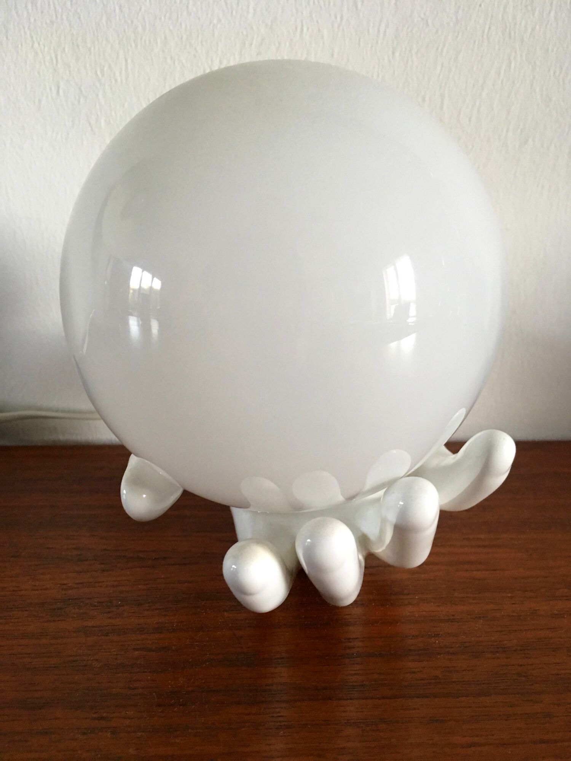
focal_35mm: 29
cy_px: 380
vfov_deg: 61.7
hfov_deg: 48.2
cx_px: 286
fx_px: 638
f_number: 2.2
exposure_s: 1/33
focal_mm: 4.15
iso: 160
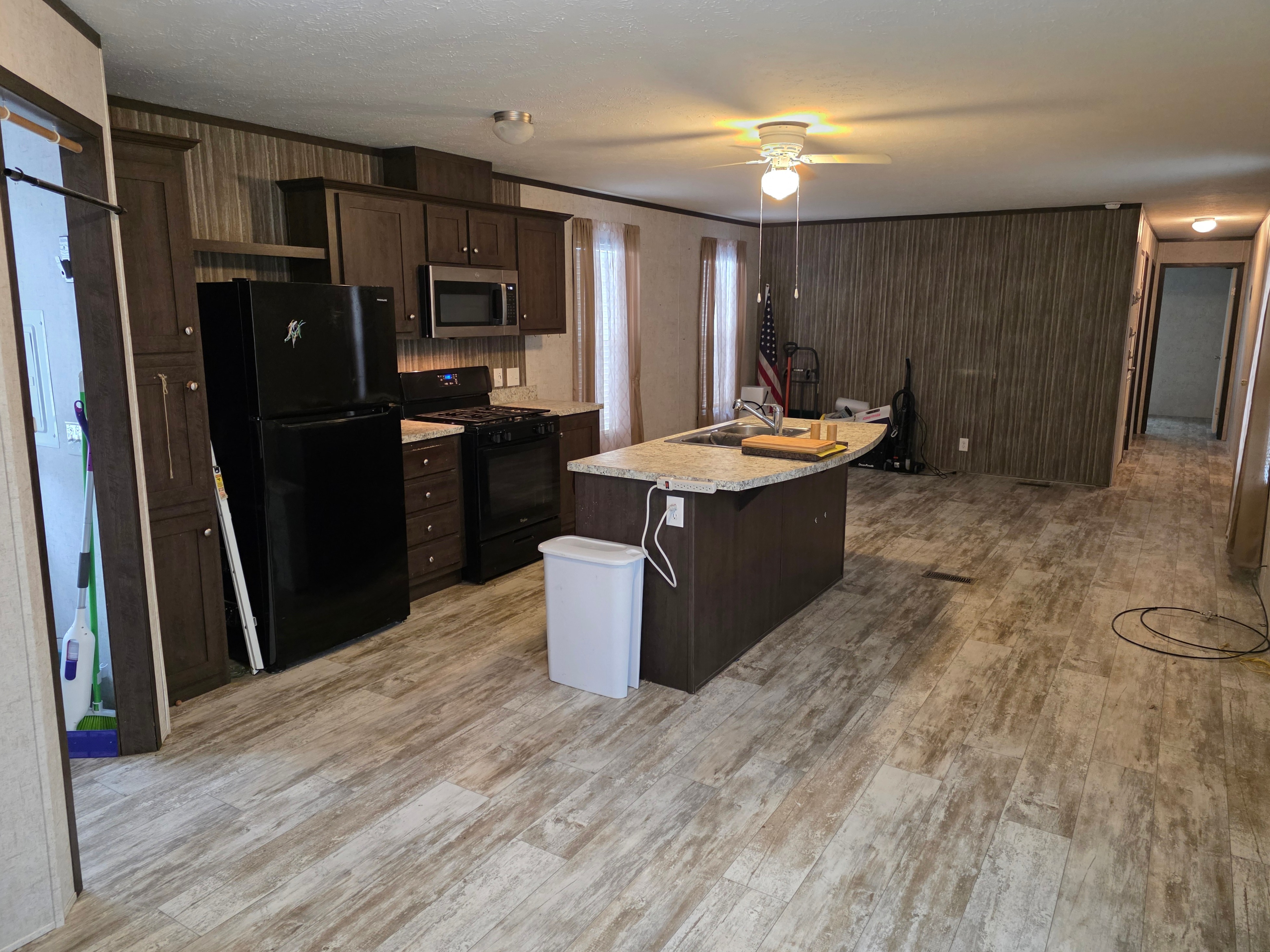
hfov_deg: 73.9
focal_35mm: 23
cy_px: 476
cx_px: 635
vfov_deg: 58.9
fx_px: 844
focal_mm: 6.3
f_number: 1.7
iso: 800
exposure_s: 1/120
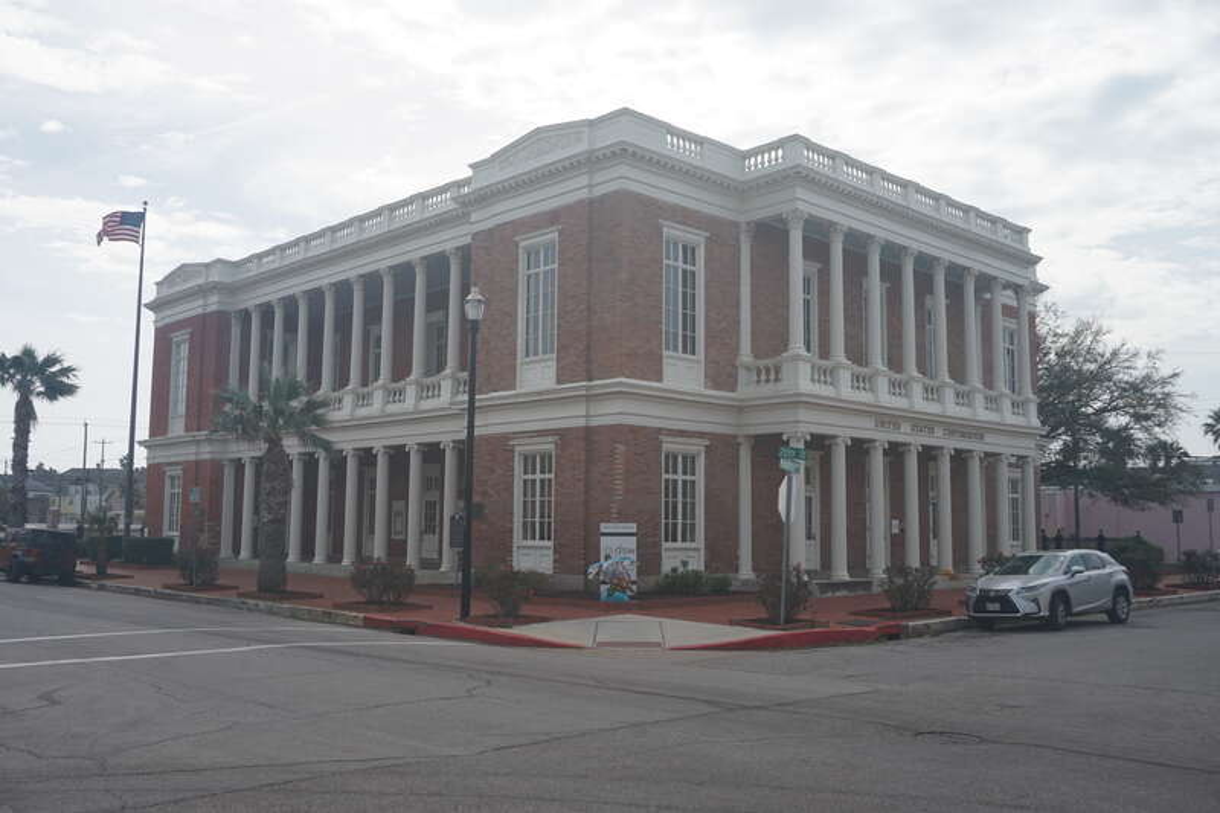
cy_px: 406
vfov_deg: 40.0
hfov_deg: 57.2
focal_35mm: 33
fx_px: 1118
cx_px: 610
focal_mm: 22
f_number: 9
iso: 100
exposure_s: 1/200
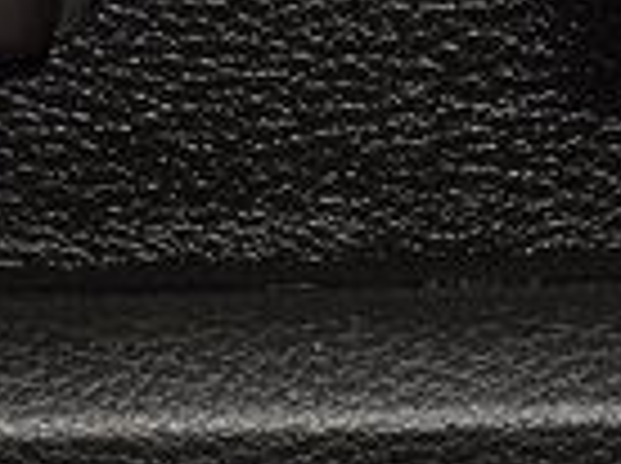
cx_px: 374
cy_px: -65
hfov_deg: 4.2
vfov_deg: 3.2
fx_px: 8417
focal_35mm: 470
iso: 100
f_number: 8
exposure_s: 1/125
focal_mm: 70
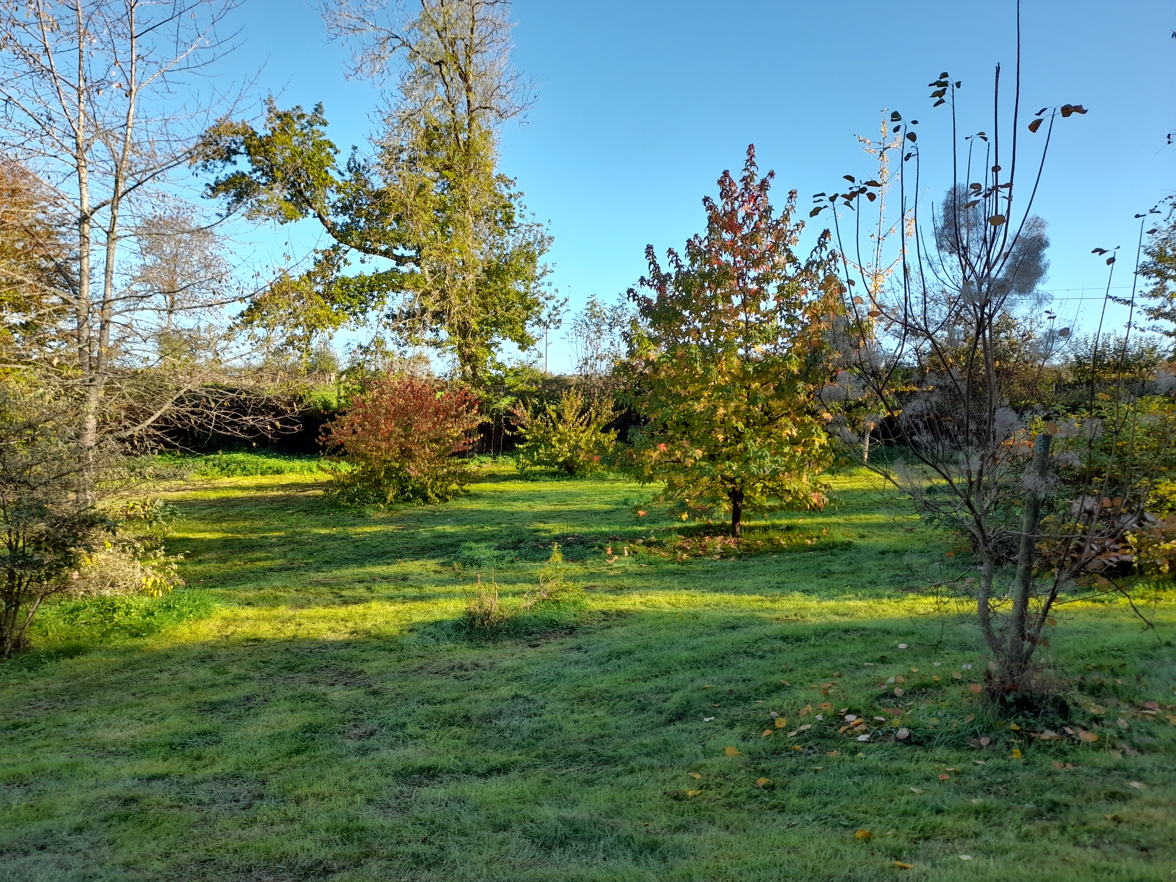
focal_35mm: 25
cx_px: 588
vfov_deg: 54.9
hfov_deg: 69.4
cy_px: 441
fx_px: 849
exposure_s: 1/187
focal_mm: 4.6
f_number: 2
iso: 20
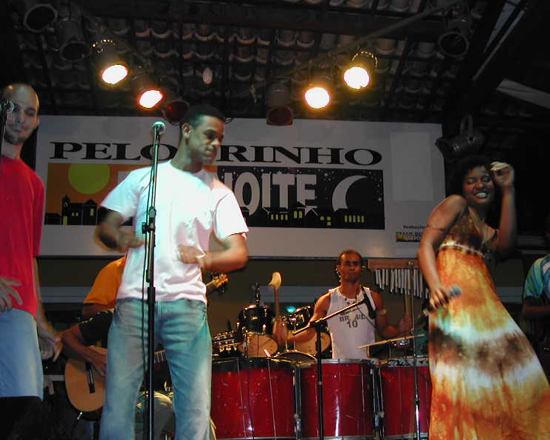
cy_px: 241
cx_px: 296
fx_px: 830
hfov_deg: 36.6
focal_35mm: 51
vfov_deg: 29.7
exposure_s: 1/30
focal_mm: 8
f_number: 2.8
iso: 100
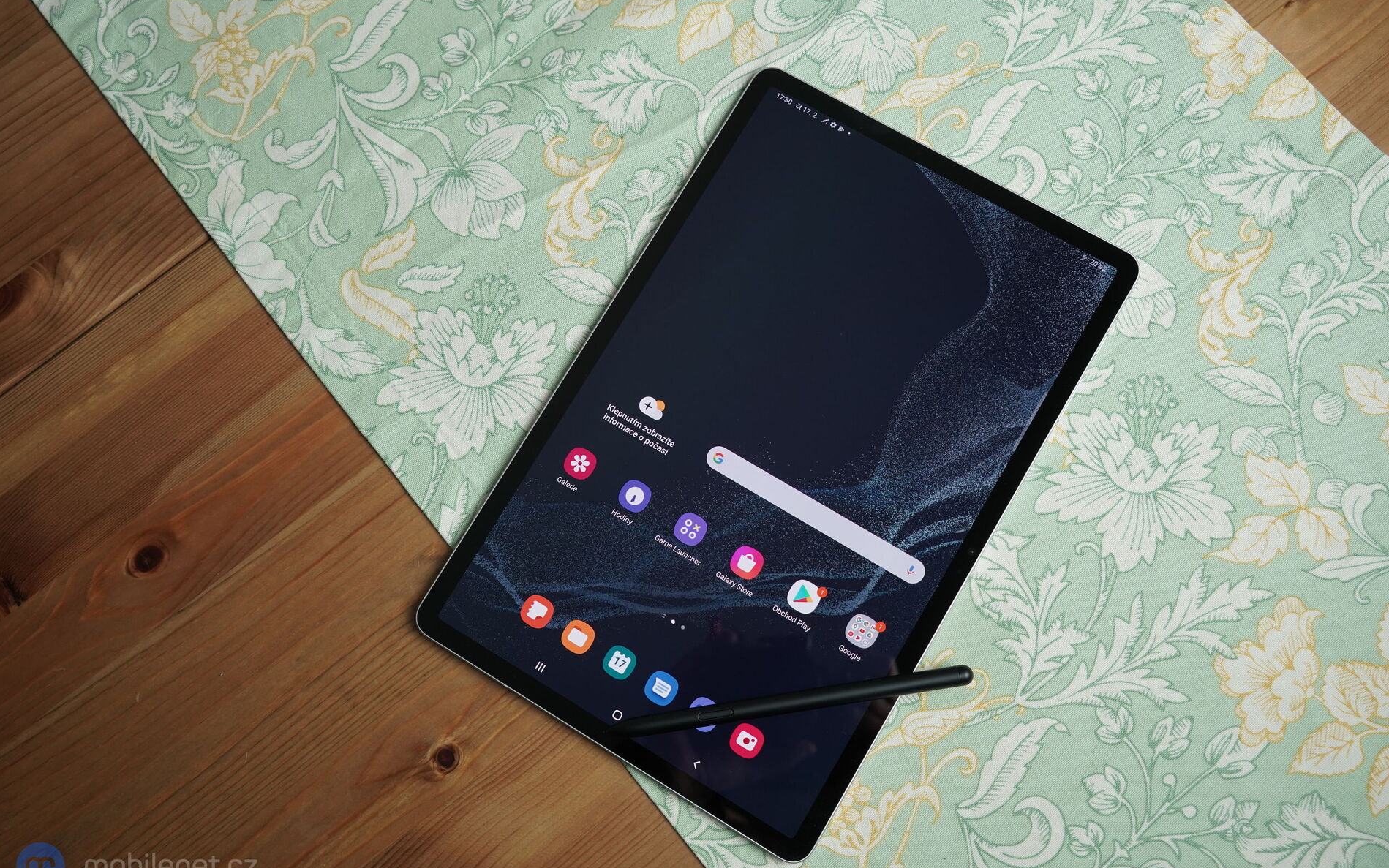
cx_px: 699
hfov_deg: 56.7
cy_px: 442
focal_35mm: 34
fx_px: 1287
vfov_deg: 37.3
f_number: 6.3
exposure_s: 1/160
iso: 1000
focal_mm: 33
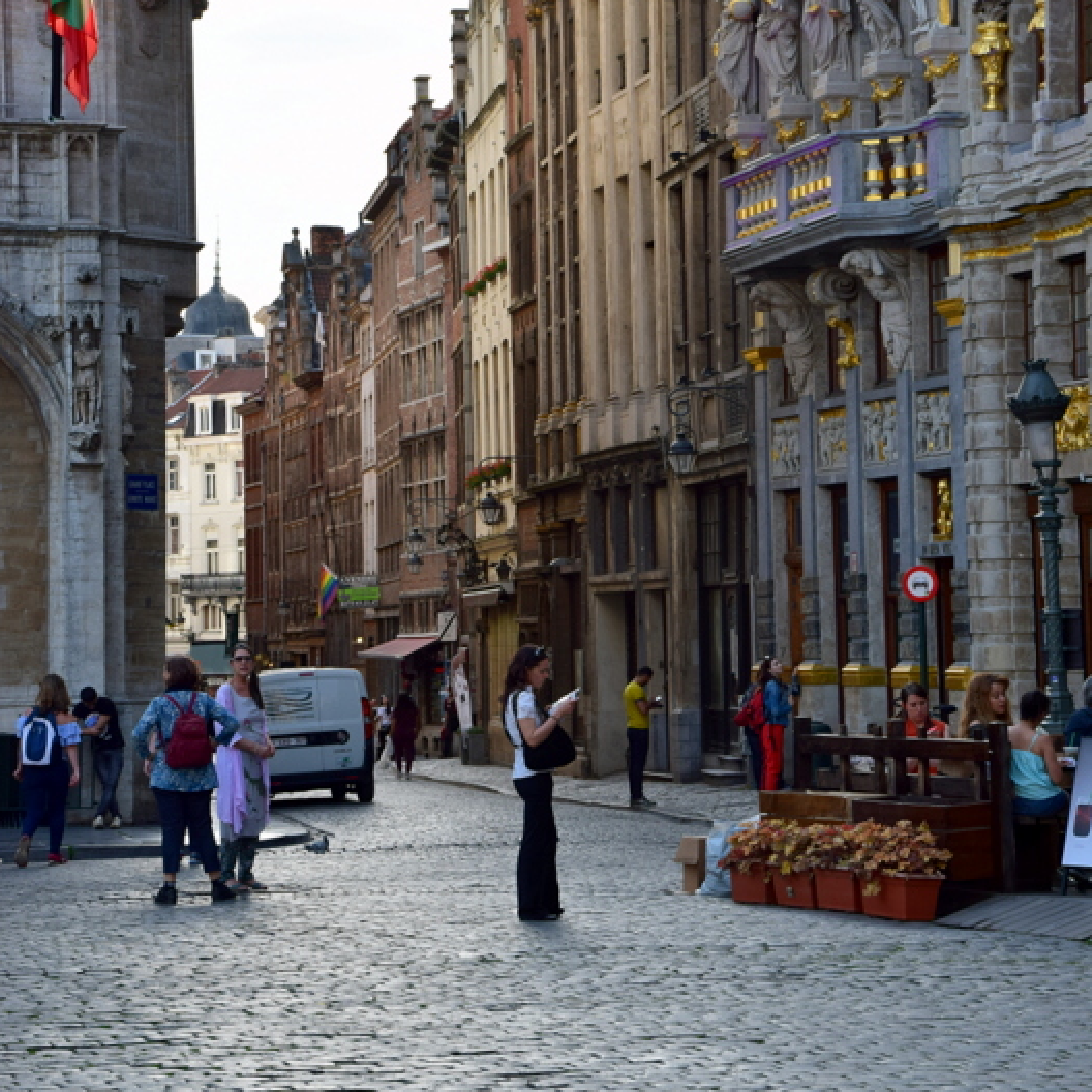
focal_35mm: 112
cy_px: 416
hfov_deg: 15.6
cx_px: 546
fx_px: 3997
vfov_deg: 15.5
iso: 125
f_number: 8
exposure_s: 1/60
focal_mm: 58
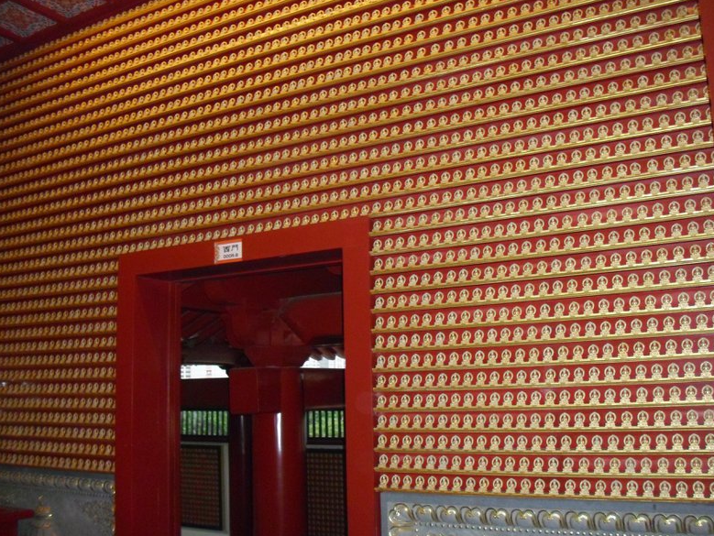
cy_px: 269
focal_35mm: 39
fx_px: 805
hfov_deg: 47.8
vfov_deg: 36.8
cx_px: 358
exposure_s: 1/60
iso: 400
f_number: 2.8
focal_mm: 6.2
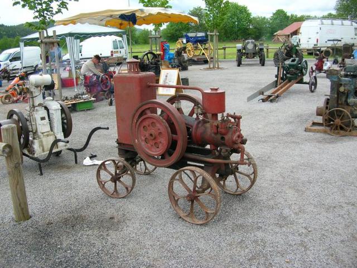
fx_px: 361
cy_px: 134
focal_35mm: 35
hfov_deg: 52.6
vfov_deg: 40.7
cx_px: 178
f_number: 2.8
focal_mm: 5.8
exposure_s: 1/312
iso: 50
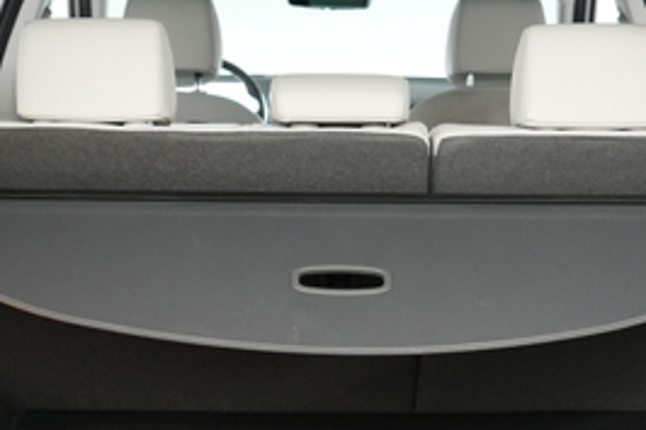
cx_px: 340
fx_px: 1166
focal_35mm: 65
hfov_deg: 31.0
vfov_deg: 20.5
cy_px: 384
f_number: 2.8
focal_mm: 27
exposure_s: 1/160
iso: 3200
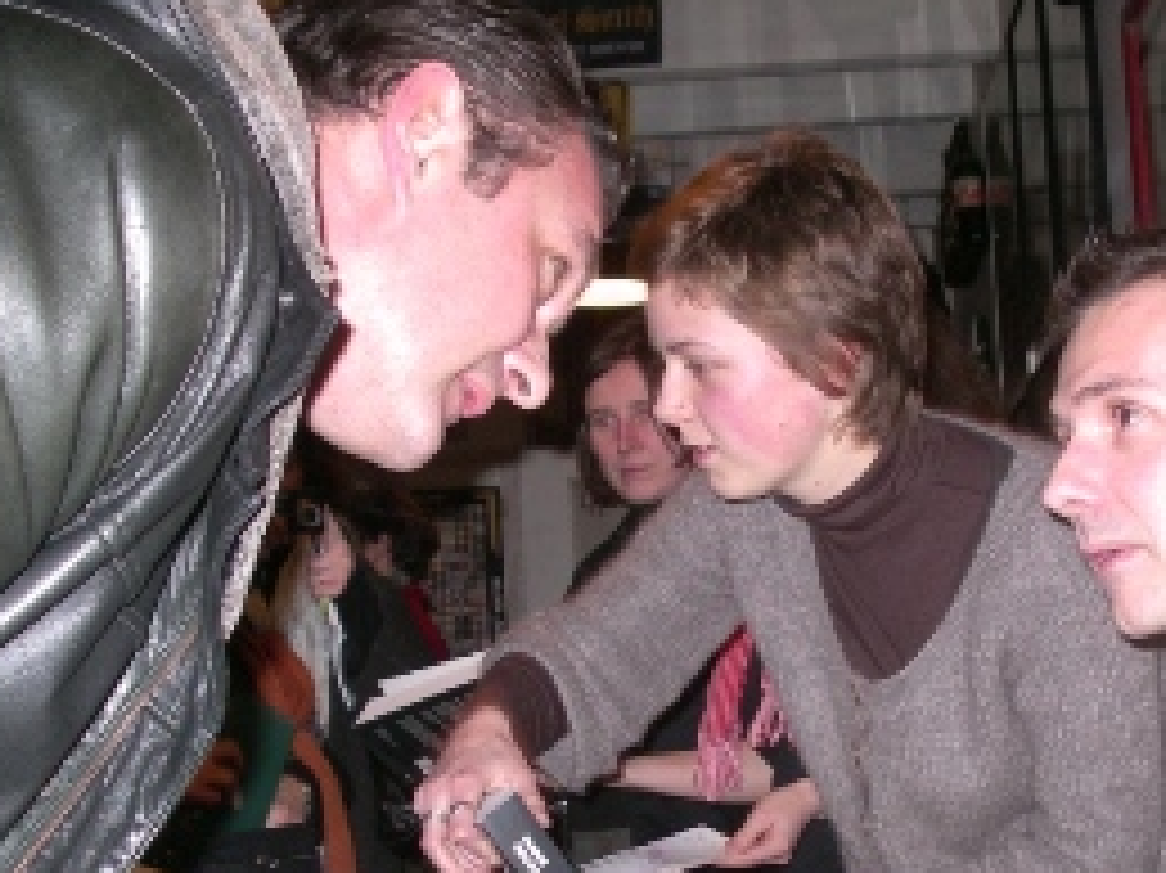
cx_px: 743
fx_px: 2155
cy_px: 670
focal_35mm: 64
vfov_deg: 22.7
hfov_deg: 30.1
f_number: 2.8
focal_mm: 7.8
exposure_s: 1/40
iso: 200
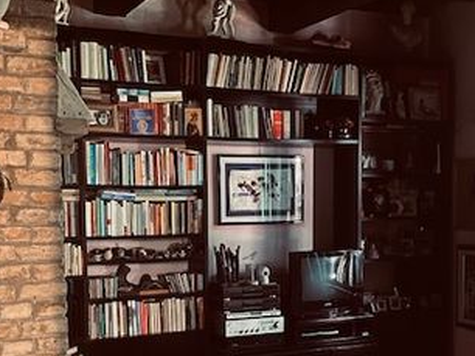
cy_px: 270
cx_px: 224
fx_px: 699
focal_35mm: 51
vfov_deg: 28.1
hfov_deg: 37.5
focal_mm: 4.25
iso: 1000
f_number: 1.8
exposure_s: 1/20
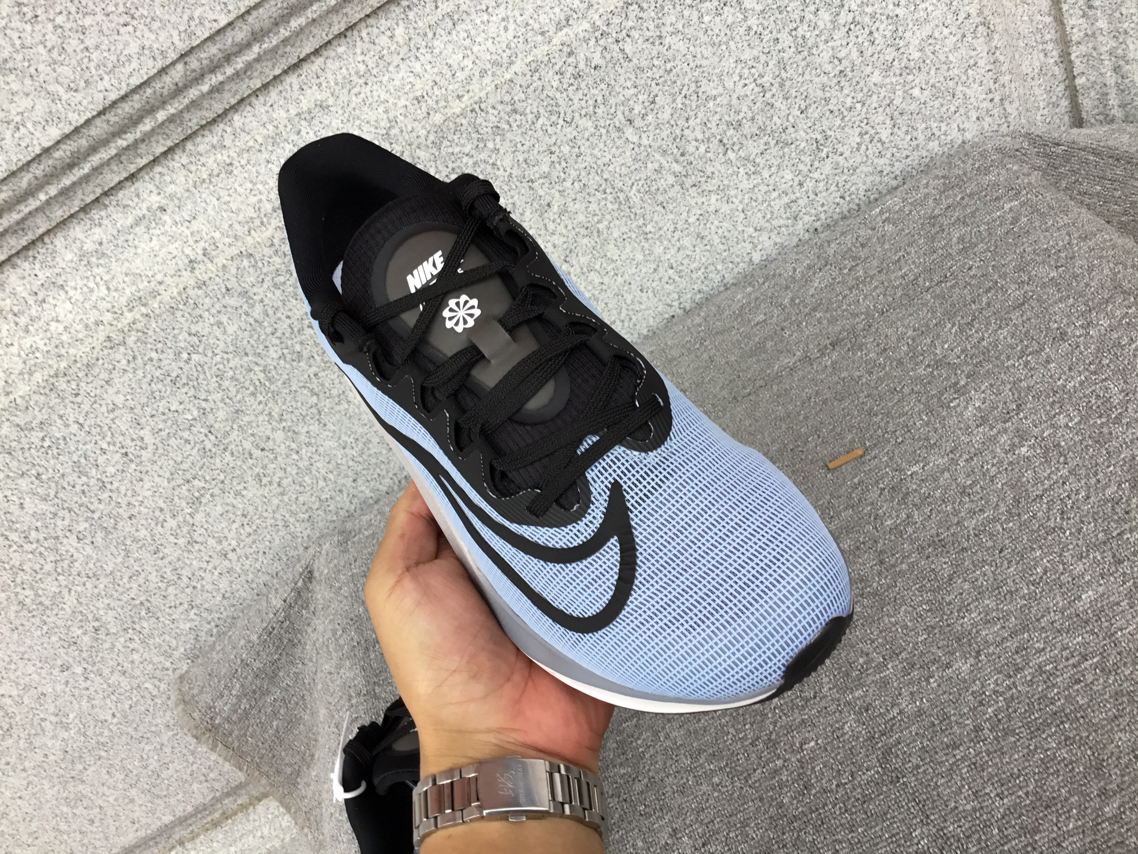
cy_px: 427
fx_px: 1019
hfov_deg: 58.4
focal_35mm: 31
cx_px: 569
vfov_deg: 45.4
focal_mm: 3.3
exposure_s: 1/50
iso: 32
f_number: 2.4
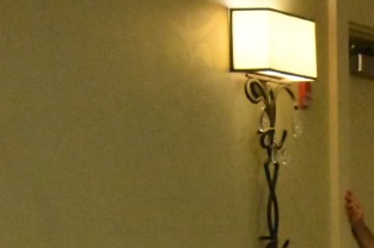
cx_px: 522
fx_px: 2179
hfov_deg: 9.6
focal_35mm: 210
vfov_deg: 6.4
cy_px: 390
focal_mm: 38
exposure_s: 1/60
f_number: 4.5
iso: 12800
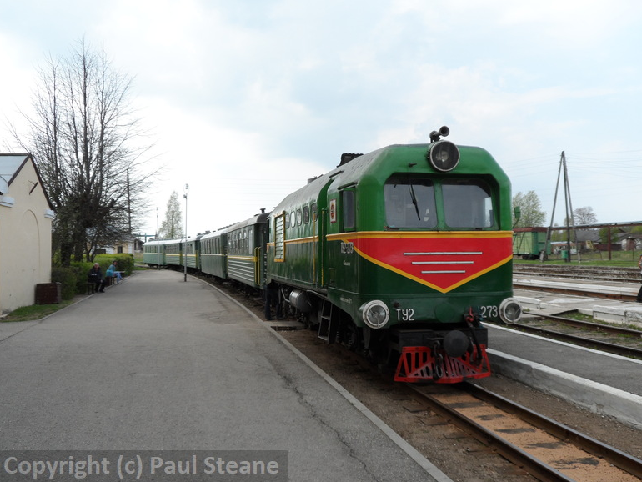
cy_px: 240
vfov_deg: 39.7
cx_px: 327
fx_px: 668
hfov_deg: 51.3
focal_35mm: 36
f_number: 3.5
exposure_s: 1/500
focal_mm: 6.5
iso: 80
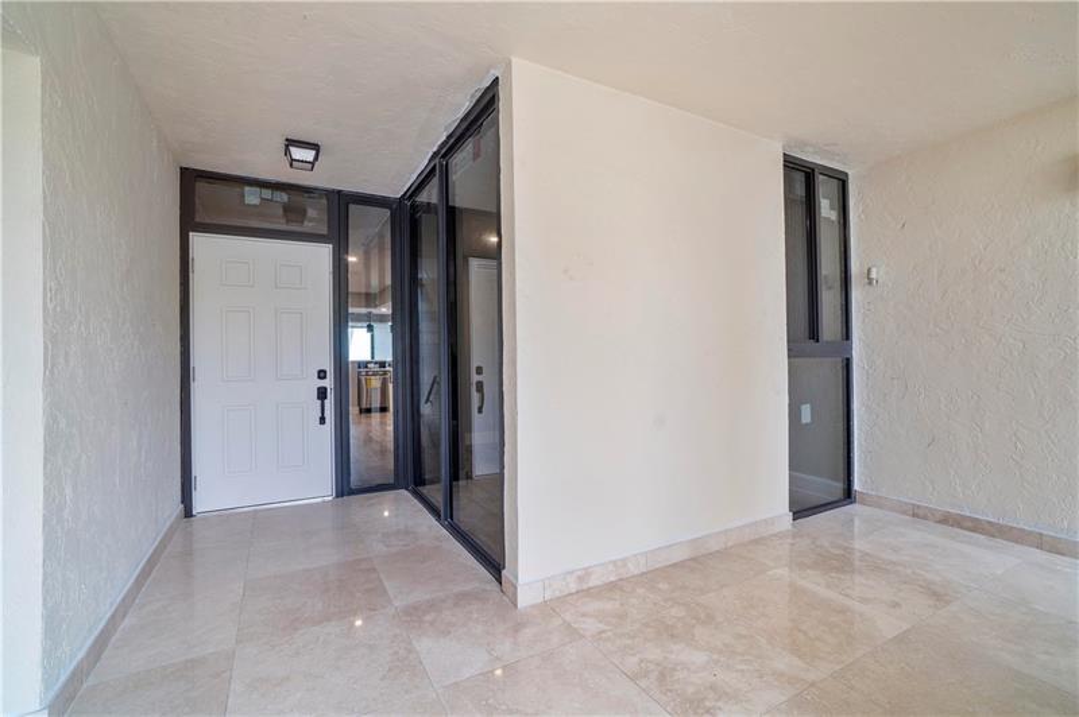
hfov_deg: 100.4
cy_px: 358
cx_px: 540
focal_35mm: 15
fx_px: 449
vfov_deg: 77.2
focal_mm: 10
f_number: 11
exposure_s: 1/8
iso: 100
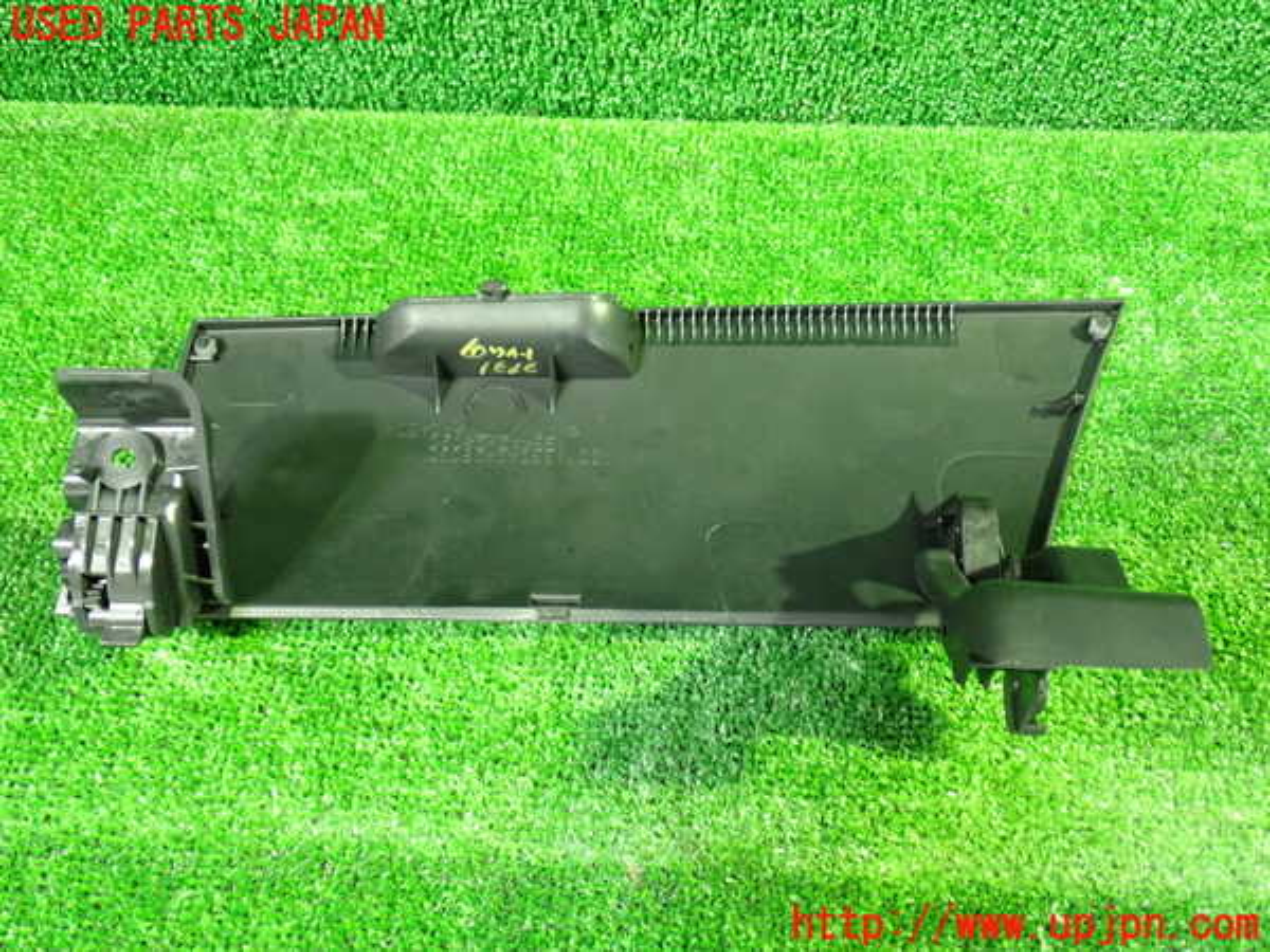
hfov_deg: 56.8
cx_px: 635
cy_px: 476
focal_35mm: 32
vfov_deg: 44.2
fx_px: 1174
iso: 800
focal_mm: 5.79
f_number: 2.4
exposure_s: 1/15
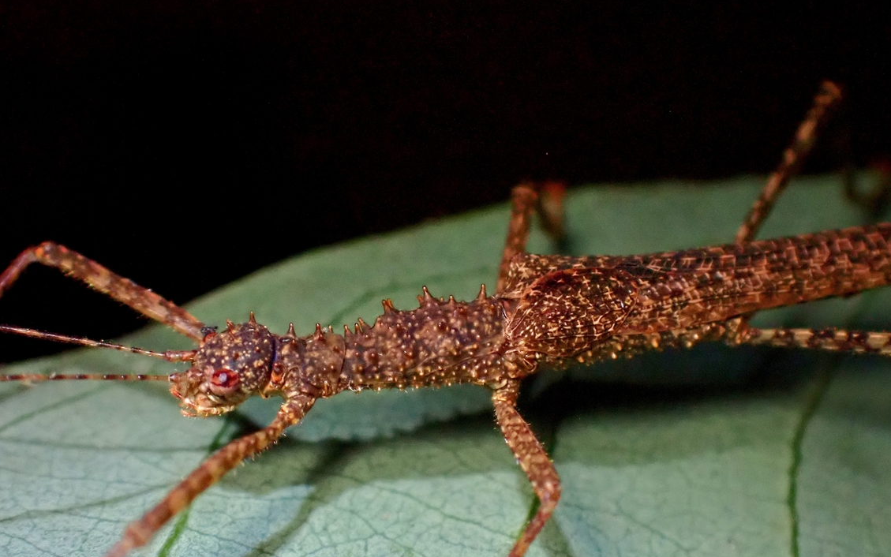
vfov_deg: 12.2
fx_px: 2599
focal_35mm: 107
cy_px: 322
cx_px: 449
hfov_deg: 19.5
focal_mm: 18
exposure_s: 1/100
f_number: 14
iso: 1250
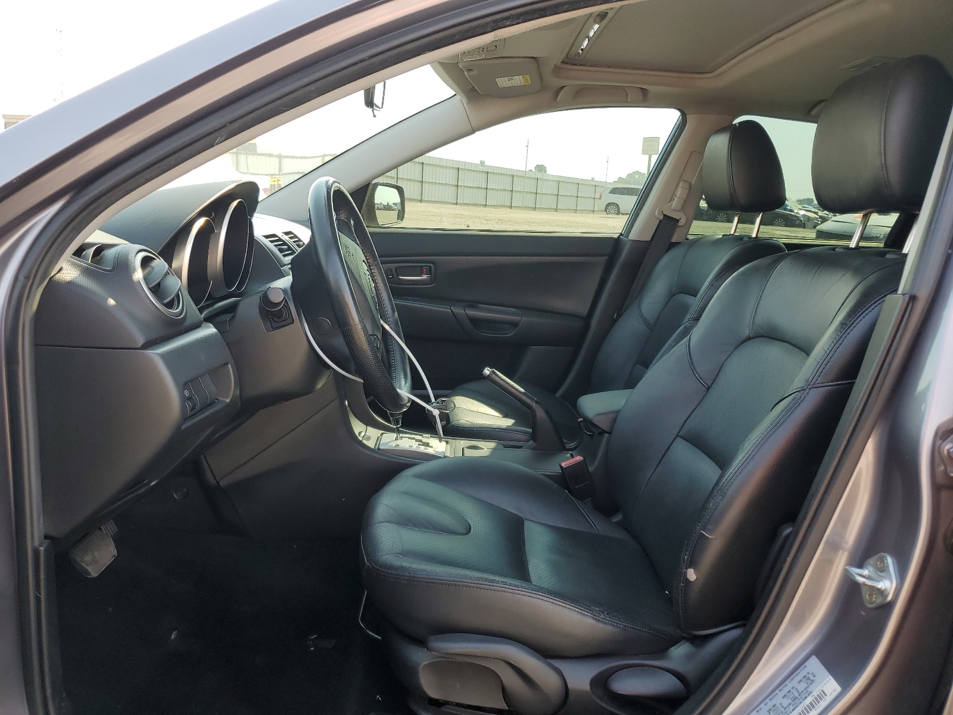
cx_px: 476
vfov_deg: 53.1
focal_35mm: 26
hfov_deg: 67.3
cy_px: 358
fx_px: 716
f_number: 1.5
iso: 50
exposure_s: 1/345
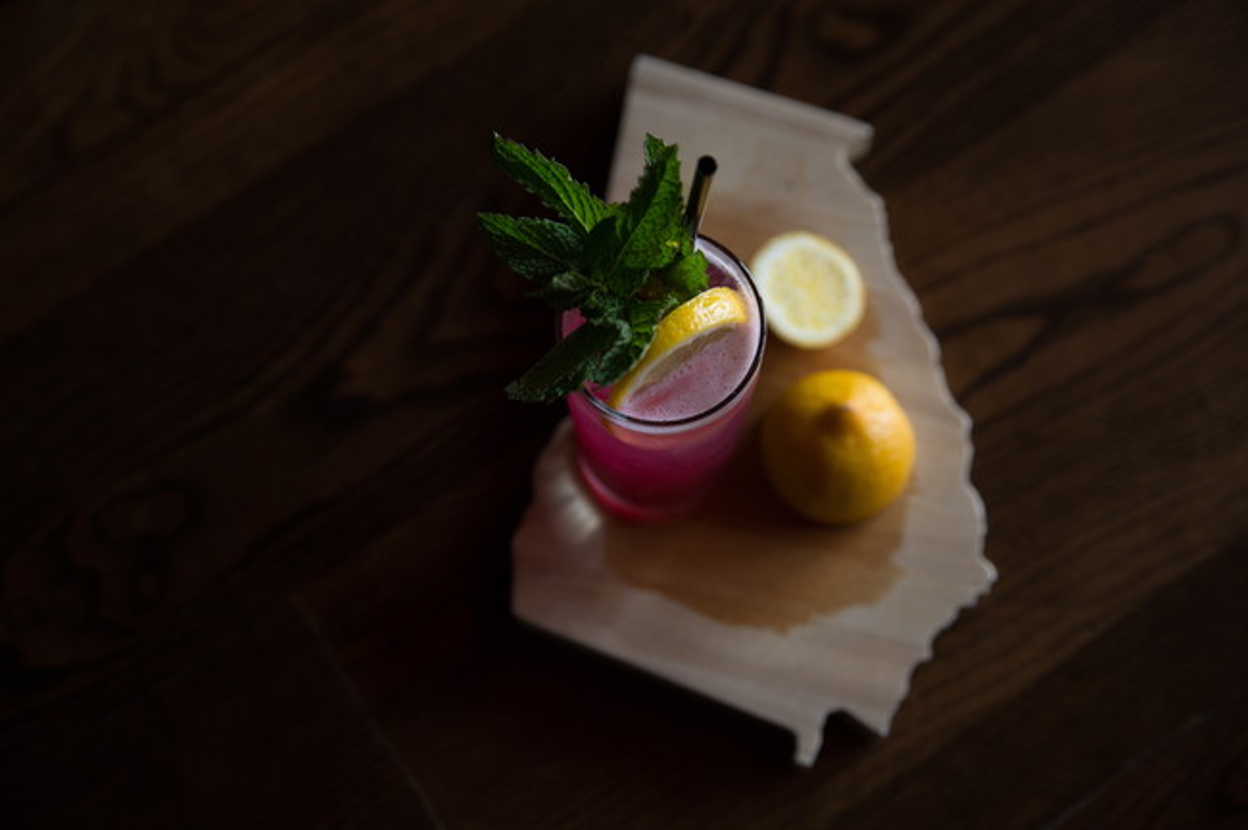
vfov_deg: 22.6
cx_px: 624
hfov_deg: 33.4
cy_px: 415
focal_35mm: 60
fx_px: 2078
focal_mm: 60
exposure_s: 1/125
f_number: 3.5
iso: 800
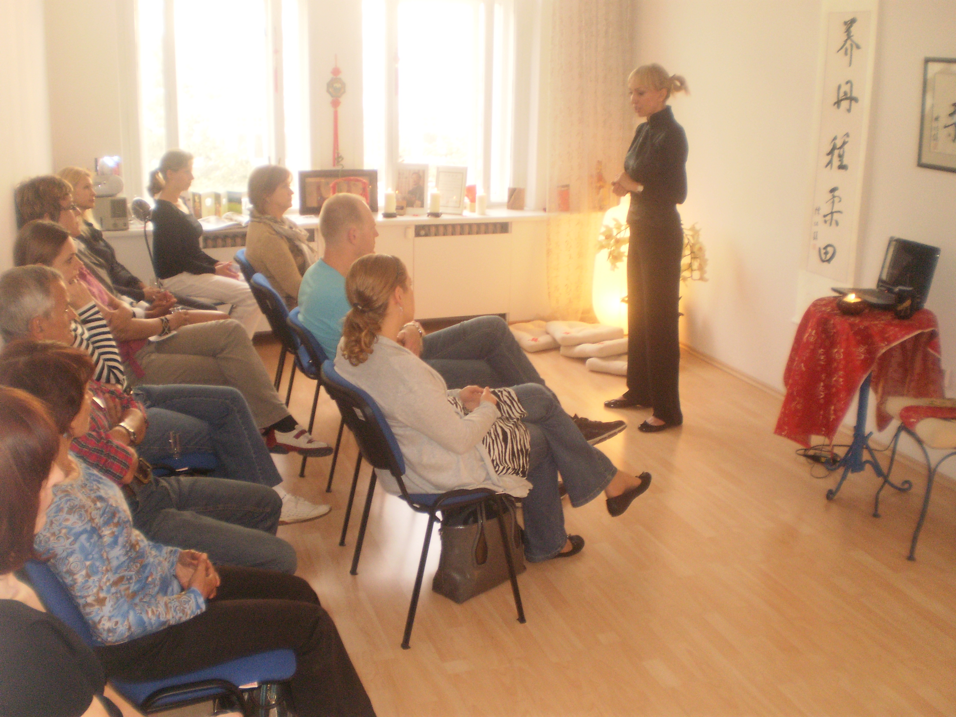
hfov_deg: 51.4
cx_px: 478
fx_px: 994
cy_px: 358
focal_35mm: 36
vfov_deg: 39.7
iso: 200
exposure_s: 1/30
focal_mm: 6.3
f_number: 3.1
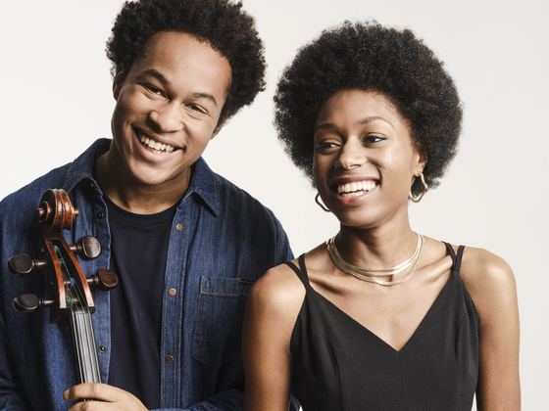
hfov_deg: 31.2
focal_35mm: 62
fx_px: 983
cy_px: 206
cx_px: 274
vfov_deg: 23.7
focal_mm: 78
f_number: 22
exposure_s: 1/125
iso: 400
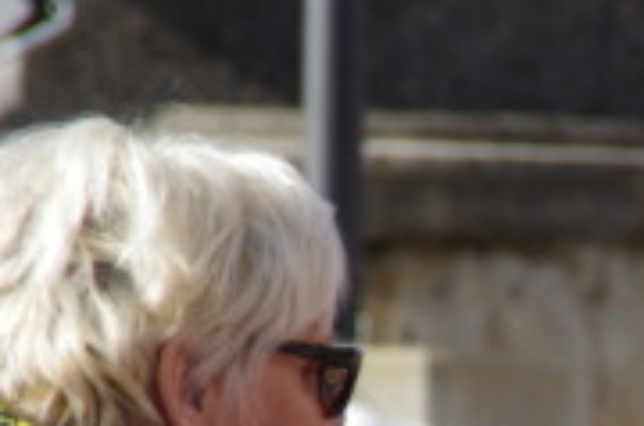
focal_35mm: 834
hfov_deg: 2.5
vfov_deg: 1.6
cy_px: 528
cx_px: 812
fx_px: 14880
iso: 200
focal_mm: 200
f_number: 10
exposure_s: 1/250
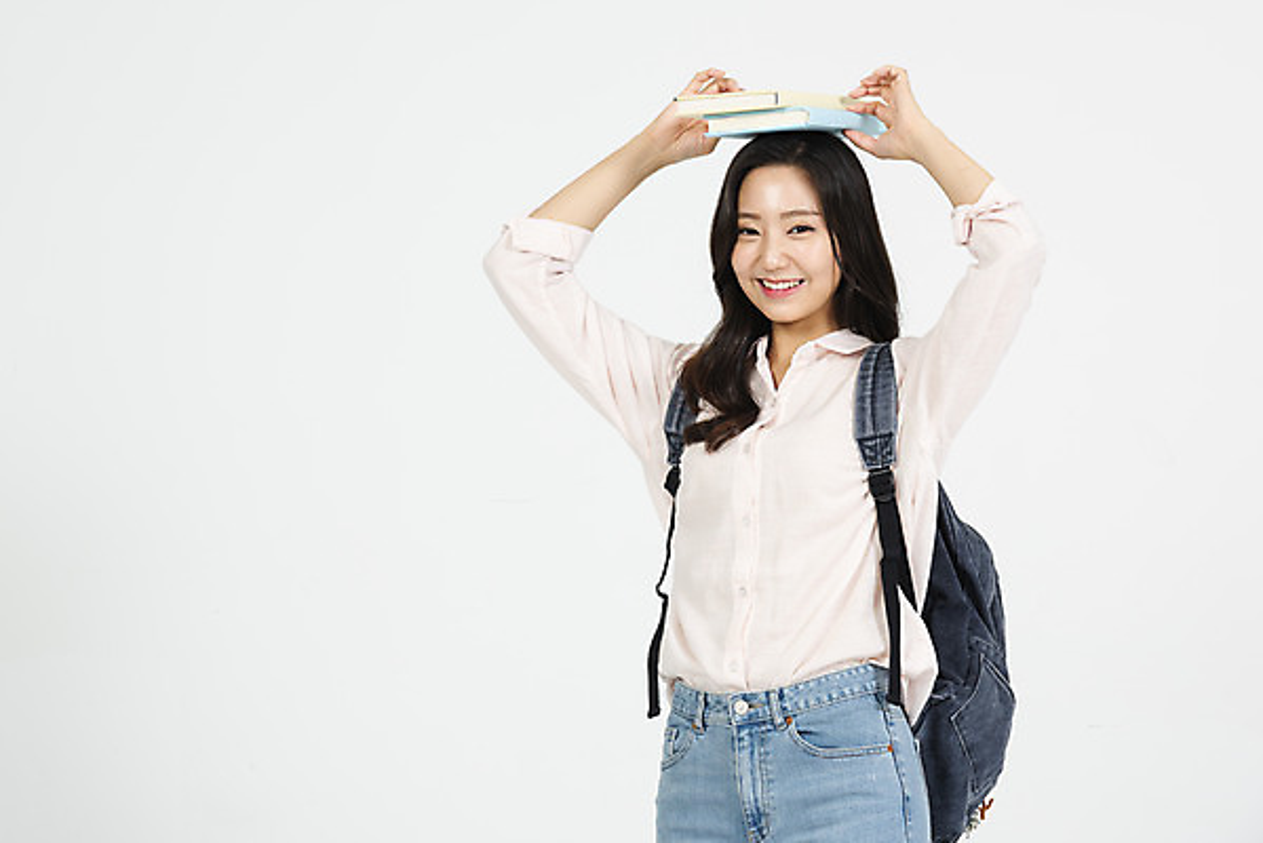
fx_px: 4563
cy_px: 422
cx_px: 632
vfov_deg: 10.6
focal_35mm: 130
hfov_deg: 15.8
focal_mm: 130
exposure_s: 1/125
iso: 100
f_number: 14
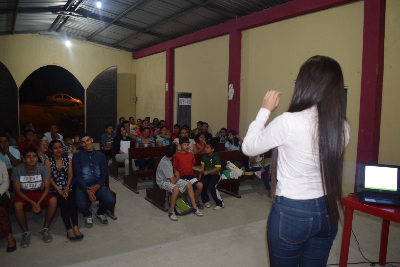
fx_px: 300
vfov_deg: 47.9
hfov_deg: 67.4
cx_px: 200
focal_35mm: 27
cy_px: 134
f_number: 3.5
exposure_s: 1/60
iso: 2000
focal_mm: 18
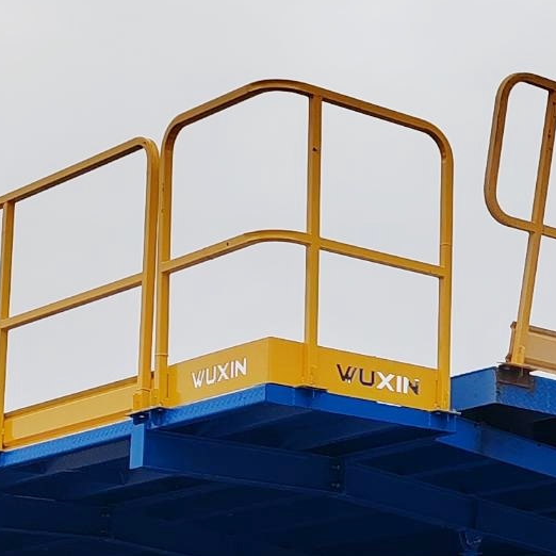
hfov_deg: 14.1
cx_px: 789
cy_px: 585
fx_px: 2126
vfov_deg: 14.6
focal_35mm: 117
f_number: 1.8
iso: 100
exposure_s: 1/141
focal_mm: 6.14
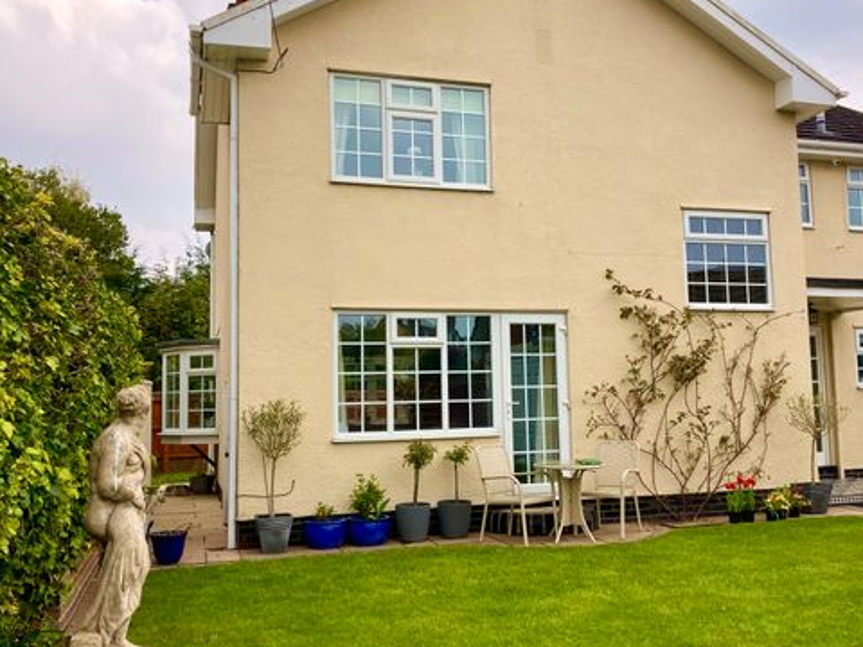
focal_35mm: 35
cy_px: 331
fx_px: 873
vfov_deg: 40.7
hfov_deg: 52.5
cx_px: 475
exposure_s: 1/1372
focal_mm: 3.99
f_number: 1.8
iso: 20
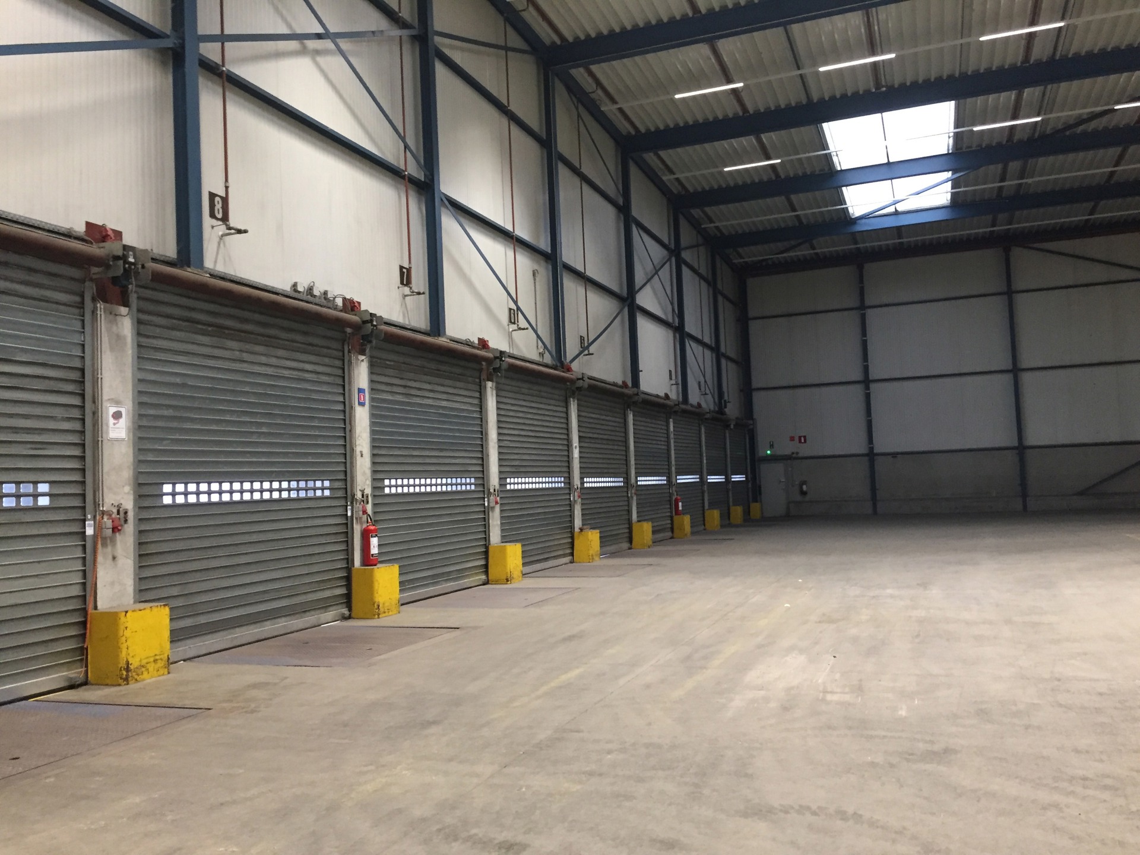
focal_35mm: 29
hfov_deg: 61.7
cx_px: 570
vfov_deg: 48.2
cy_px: 428
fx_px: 955
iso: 250
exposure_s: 1/20
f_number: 2.2
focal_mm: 4.15
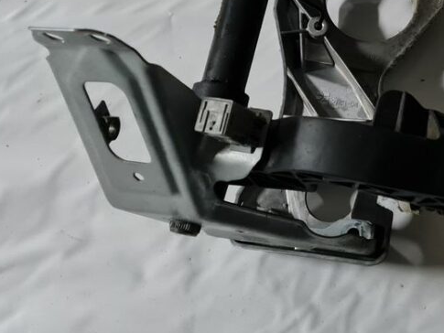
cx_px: 372
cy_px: 28
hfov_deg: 25.4
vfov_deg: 19.3
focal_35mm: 75
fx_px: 962
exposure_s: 1/33
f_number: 1.8
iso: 640
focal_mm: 5.4
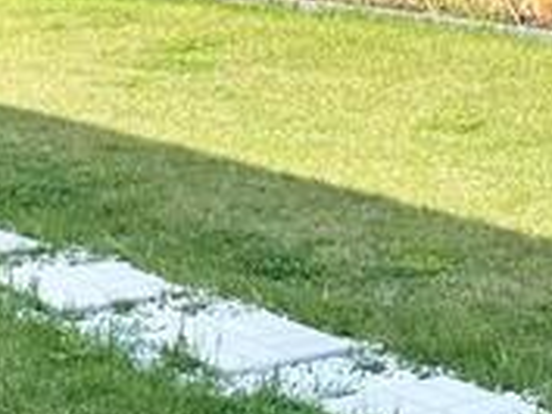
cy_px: 34
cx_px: 115
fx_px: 2218
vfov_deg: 10.6
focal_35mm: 139
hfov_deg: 14.1
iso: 80
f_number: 1.78
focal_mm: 6.86
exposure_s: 1/3247
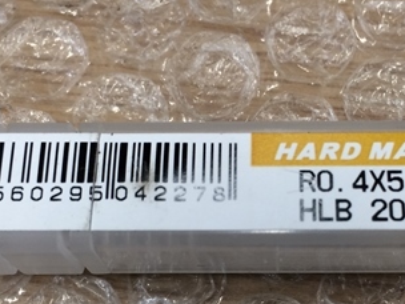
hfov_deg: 31.4
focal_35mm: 61
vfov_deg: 23.9
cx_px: 276
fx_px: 714
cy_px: 205
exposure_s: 1/30
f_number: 2.2
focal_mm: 4.15
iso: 50
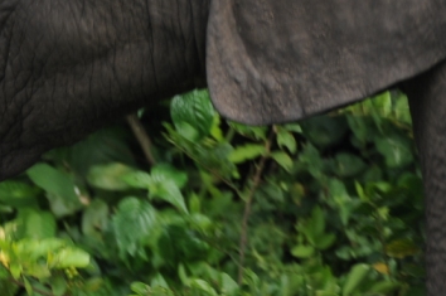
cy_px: 71
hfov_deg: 2.0
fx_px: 12891
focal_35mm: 1042
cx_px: 76
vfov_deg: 1.3
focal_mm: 240
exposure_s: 1/125
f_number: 5.6
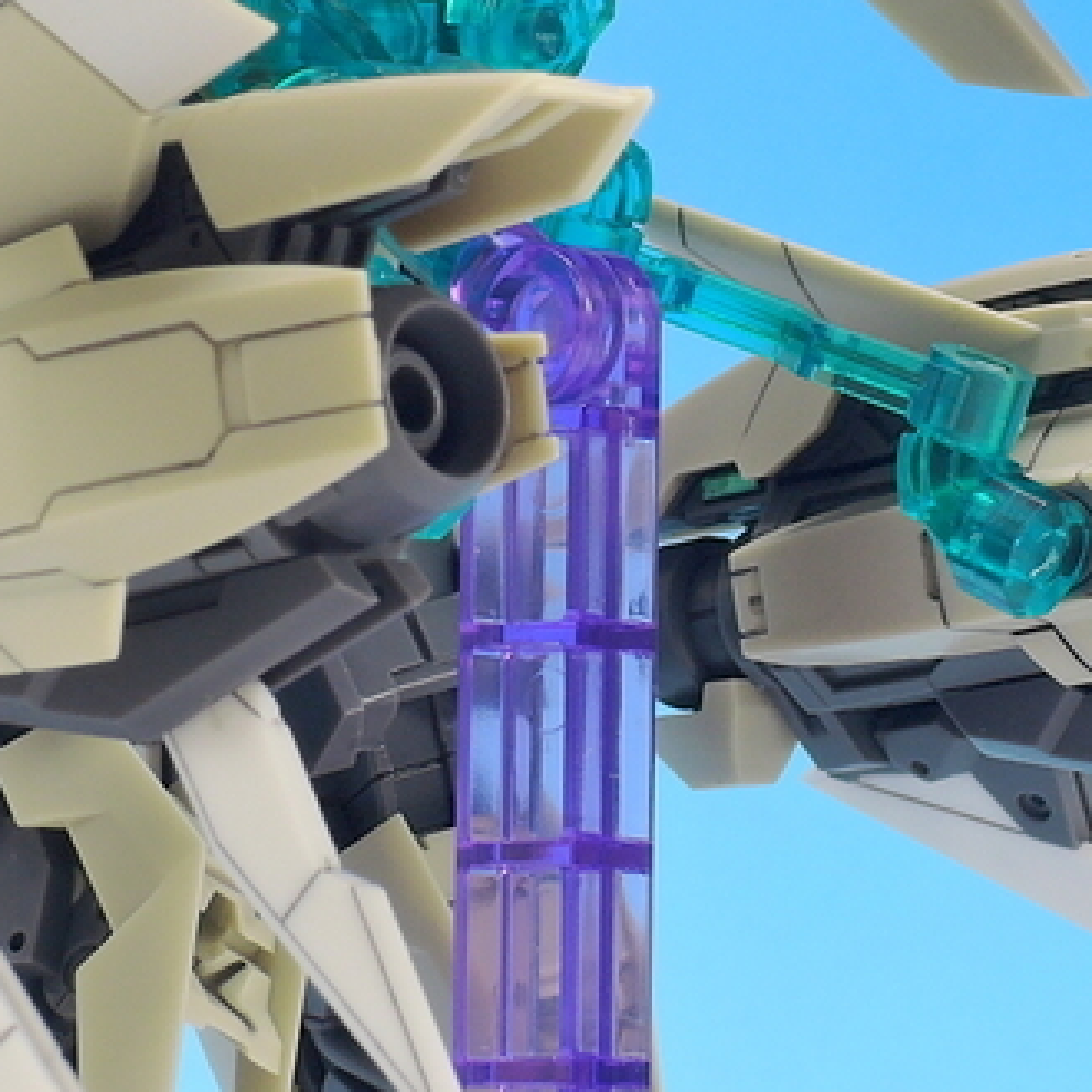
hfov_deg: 7.5
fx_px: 8316
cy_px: 106
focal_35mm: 233
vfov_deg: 7.5
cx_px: 797
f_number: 7.1
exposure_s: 1
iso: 80
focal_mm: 18.2
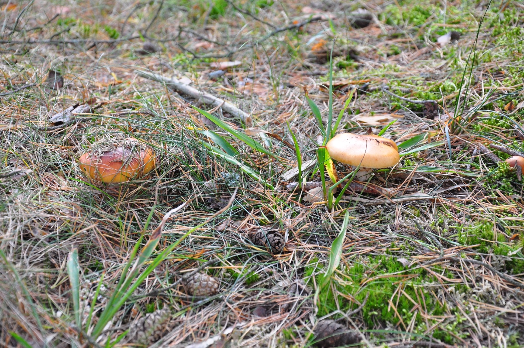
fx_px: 1526
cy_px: 174
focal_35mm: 105
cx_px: 262
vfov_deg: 13.0
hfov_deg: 19.5
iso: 400
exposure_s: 1/30
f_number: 7.1
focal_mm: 70
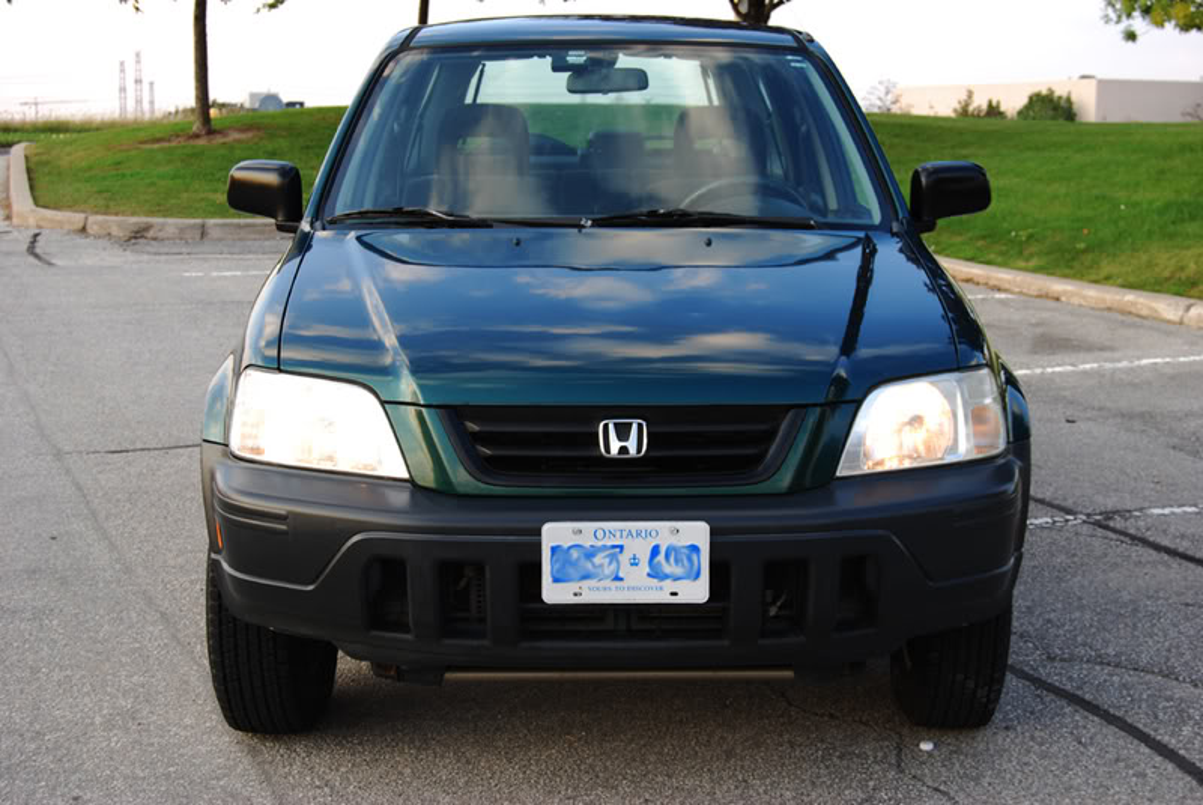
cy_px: 402
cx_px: 602
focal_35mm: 57
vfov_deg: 23.8
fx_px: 1906
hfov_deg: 35.0
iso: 100
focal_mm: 38
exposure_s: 1/25
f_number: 6.3
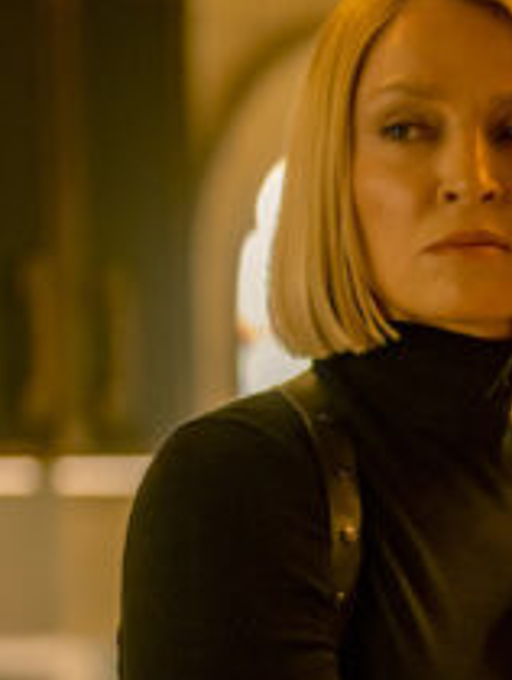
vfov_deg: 20.4
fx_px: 1889
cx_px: 470
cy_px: 372
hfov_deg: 15.2
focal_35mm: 96
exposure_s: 1/160
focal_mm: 50
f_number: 1.2
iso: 1600
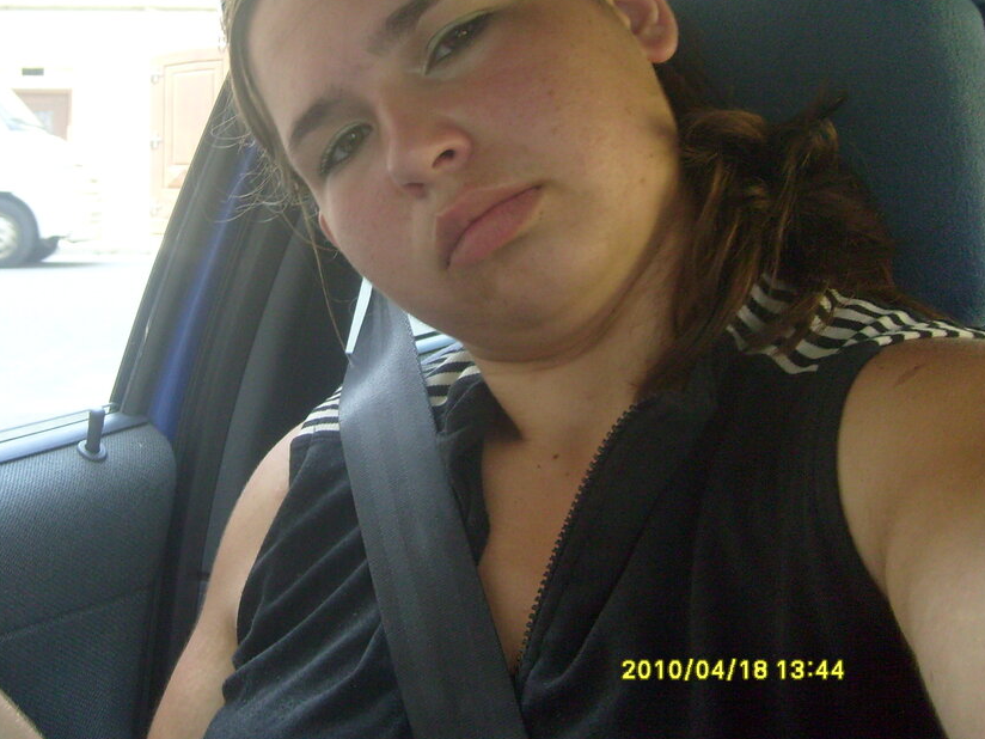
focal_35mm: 51
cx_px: 274
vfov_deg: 28.4
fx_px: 1451
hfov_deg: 36.8
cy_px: 243
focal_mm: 5.8
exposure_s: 1/90
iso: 80
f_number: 2.8
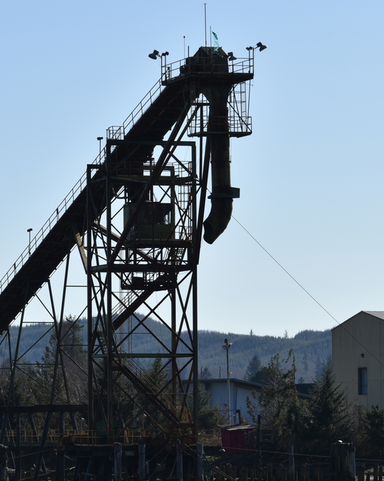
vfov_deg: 10.0
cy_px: 263
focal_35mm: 194
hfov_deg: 8.0
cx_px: 116
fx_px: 2756
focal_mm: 105
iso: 100
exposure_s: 1/320
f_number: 9
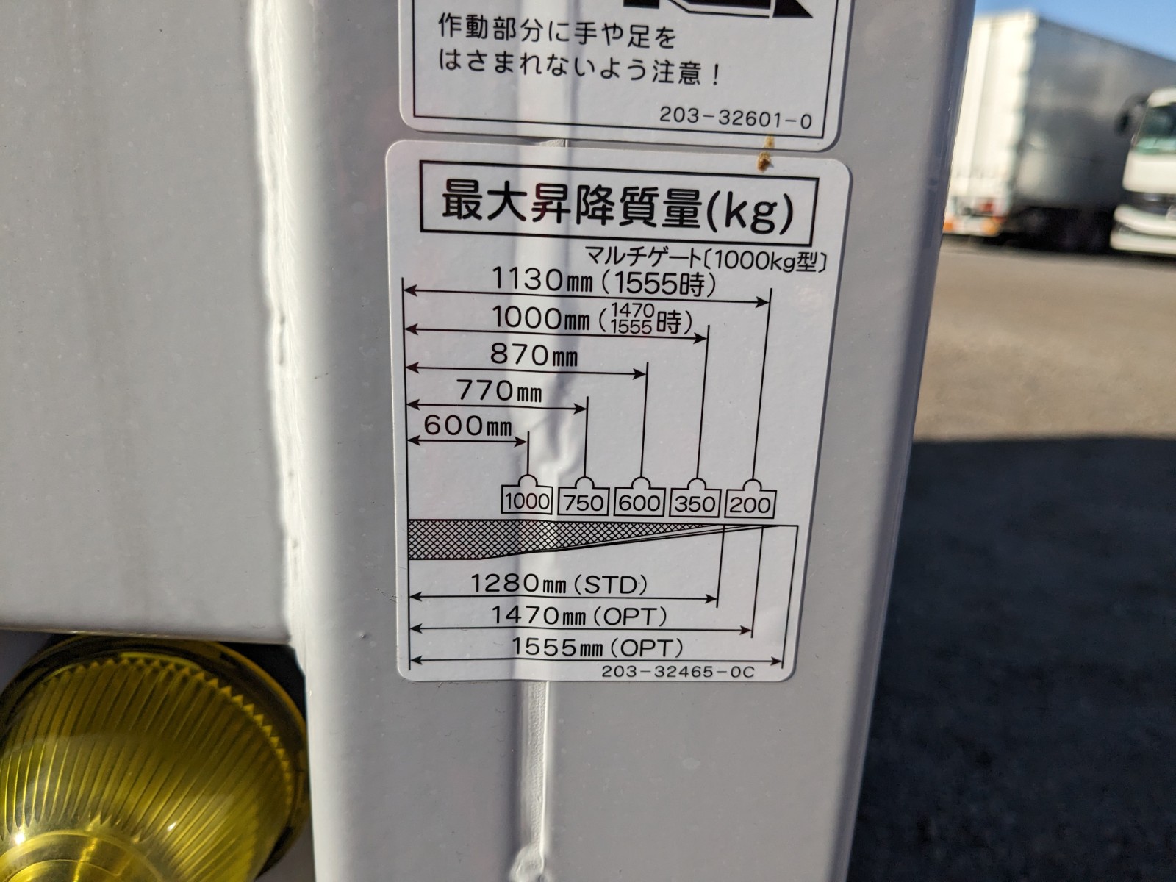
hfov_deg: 65.3
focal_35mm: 27
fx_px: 917
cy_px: 441
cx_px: 588
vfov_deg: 51.4
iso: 59
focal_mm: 4.38
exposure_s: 1/4673
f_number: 1.73
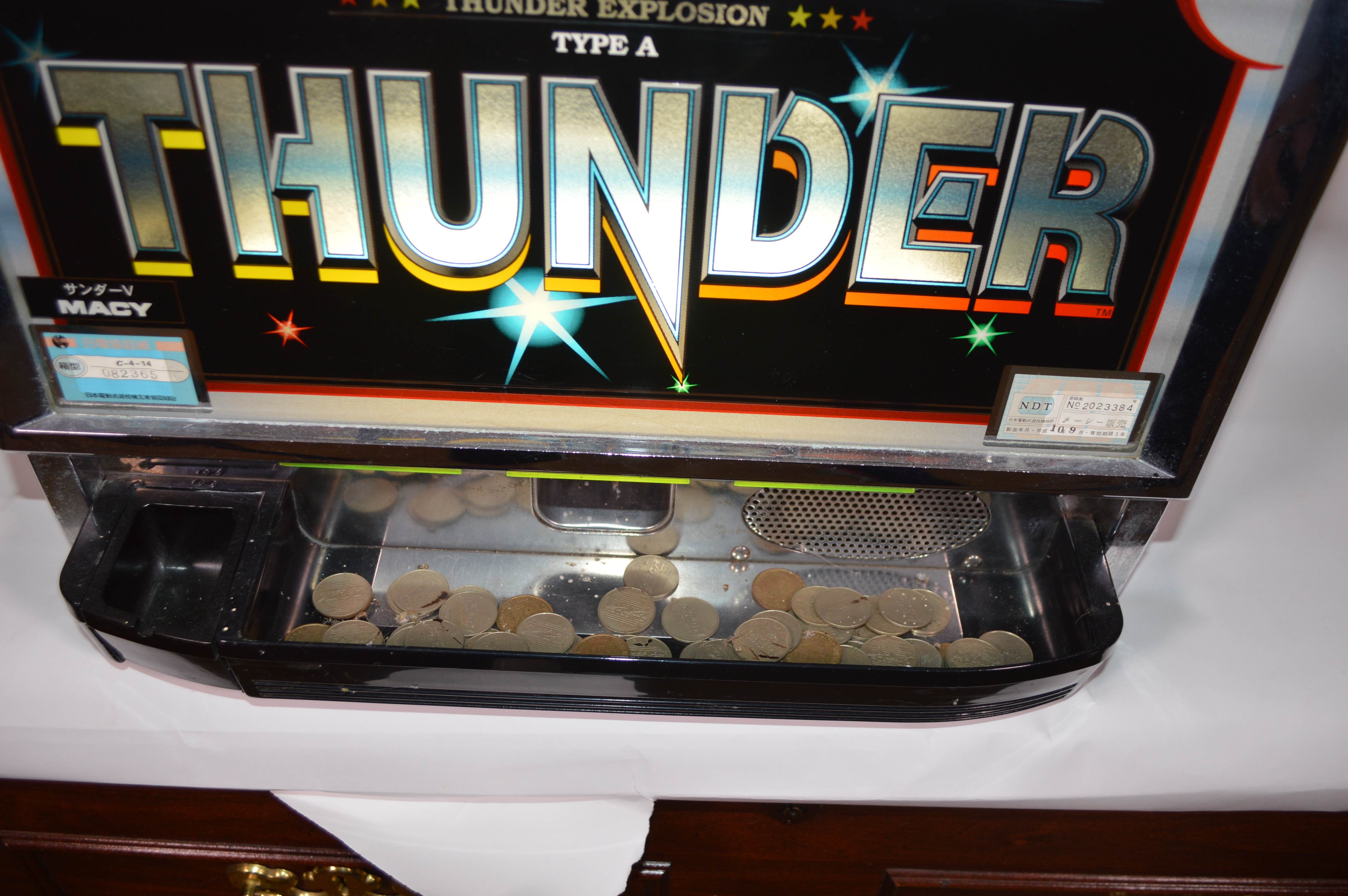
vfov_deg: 43.5
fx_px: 1122
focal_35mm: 30
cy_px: 448
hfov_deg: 62.0
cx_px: 674
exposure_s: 1/125
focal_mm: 20
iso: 280
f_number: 4
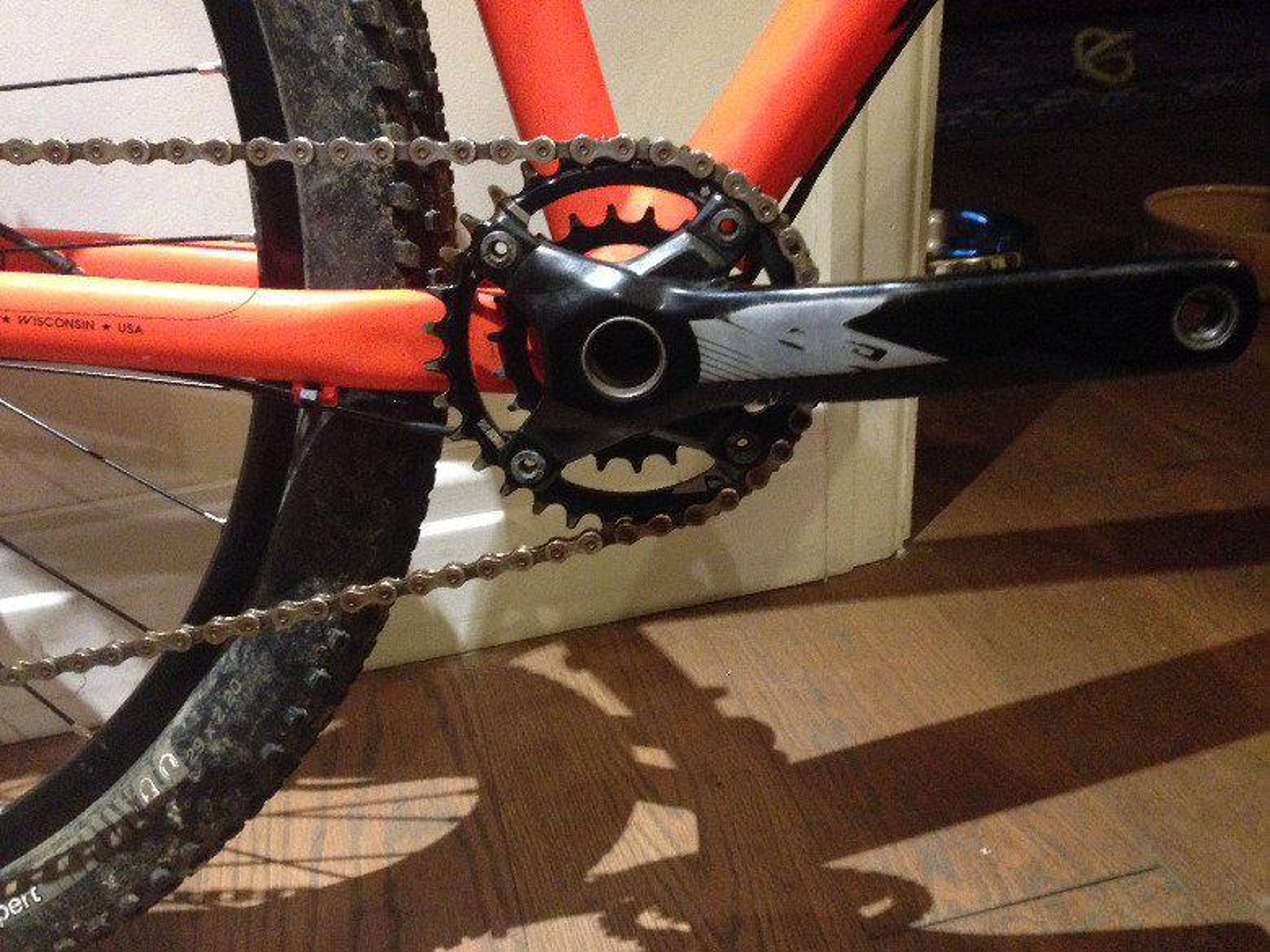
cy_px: 476
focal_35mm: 33
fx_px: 1211
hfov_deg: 55.4
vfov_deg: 42.9
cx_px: 635
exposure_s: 1/15
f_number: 2.4
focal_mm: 4.12
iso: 800
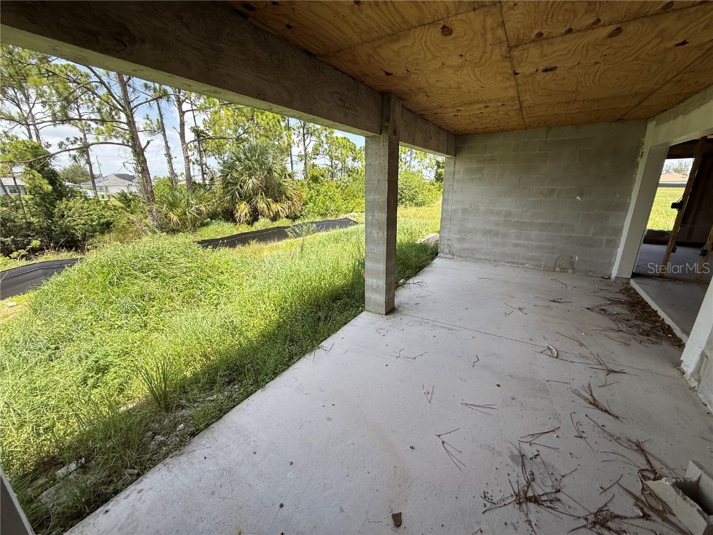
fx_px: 288
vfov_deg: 85.7
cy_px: 268
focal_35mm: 14
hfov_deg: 102.1
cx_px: 356
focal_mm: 2.22
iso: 50
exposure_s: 1/672
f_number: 2.2
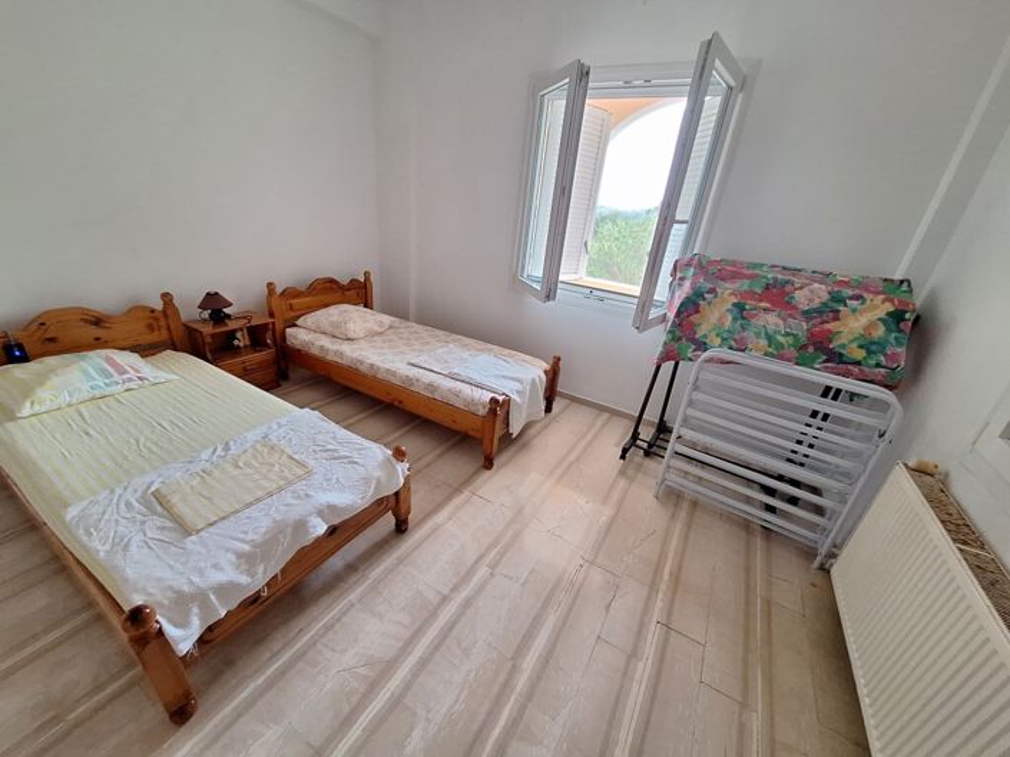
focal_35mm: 13
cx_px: 505
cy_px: 378
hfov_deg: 106.2
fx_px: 379
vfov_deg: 89.9
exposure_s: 1/40
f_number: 2.2
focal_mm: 1.74
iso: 200
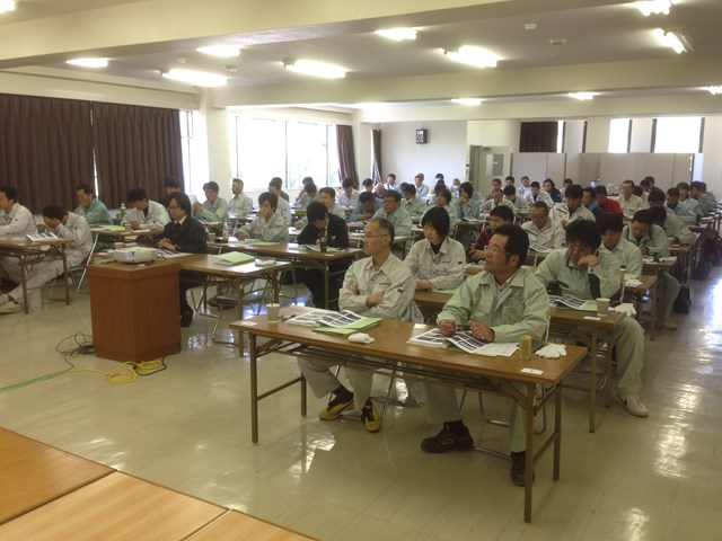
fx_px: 688
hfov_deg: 55.4
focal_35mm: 33
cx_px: 361
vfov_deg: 42.9
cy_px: 270
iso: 50
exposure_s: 1/30
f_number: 2.4
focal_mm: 4.12
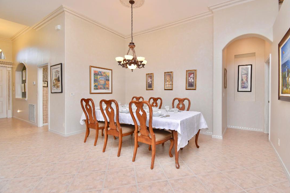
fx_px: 129
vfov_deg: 73.7
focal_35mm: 16
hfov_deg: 96.6
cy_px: 92
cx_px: 153
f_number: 5.6
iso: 400
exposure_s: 1/60
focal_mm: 10
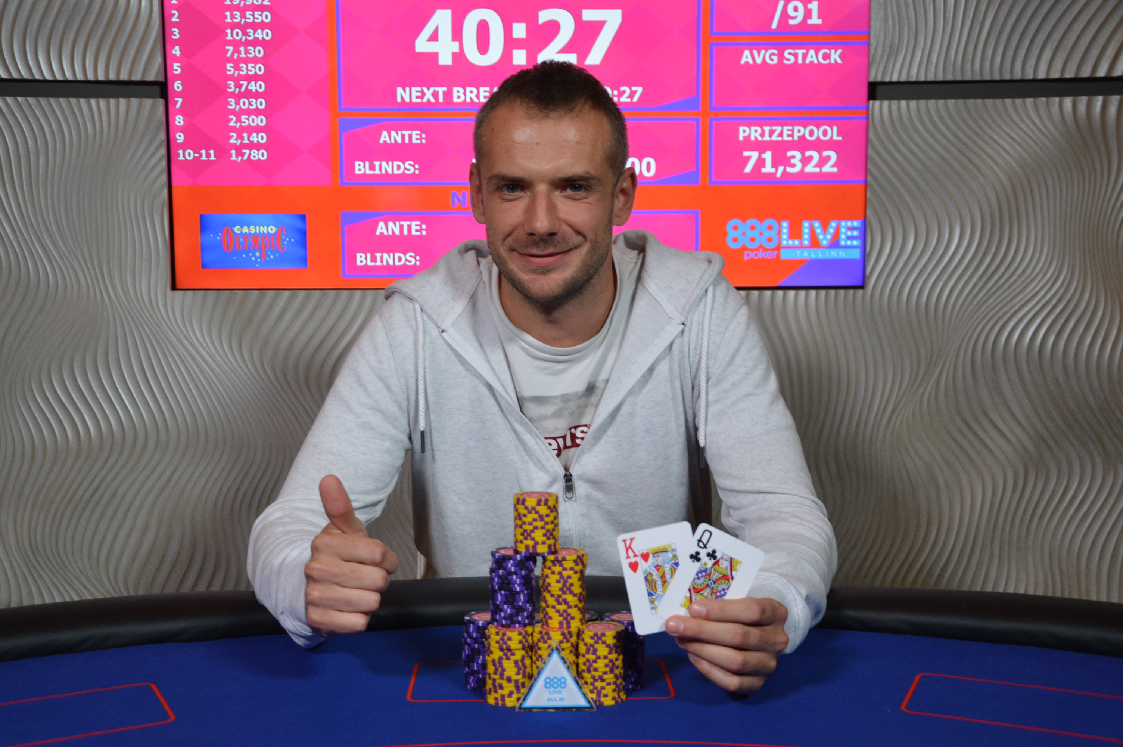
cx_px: 562
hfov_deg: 43.6
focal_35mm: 45
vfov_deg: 29.8
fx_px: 1402
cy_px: 374
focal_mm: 30
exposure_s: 1/60
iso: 640
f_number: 4.2
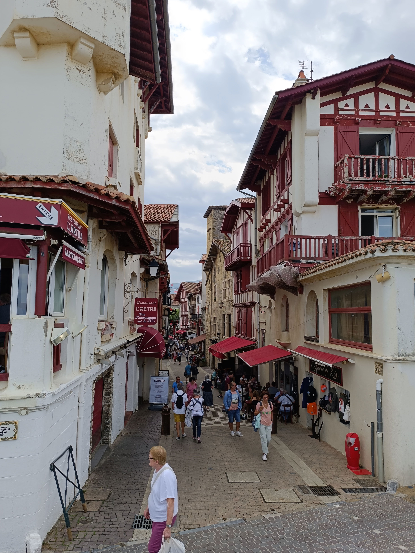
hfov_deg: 54.9
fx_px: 400
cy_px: 280
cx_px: 203
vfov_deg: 69.4
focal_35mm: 25
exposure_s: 1/476
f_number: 1.65
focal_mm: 6.14
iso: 53
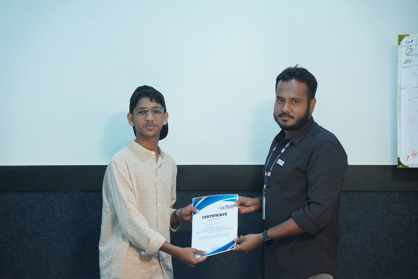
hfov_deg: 23.9
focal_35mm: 85
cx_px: 209
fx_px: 987
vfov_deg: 16.1
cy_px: 140
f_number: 3.5
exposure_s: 1/160
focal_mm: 85
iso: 2000
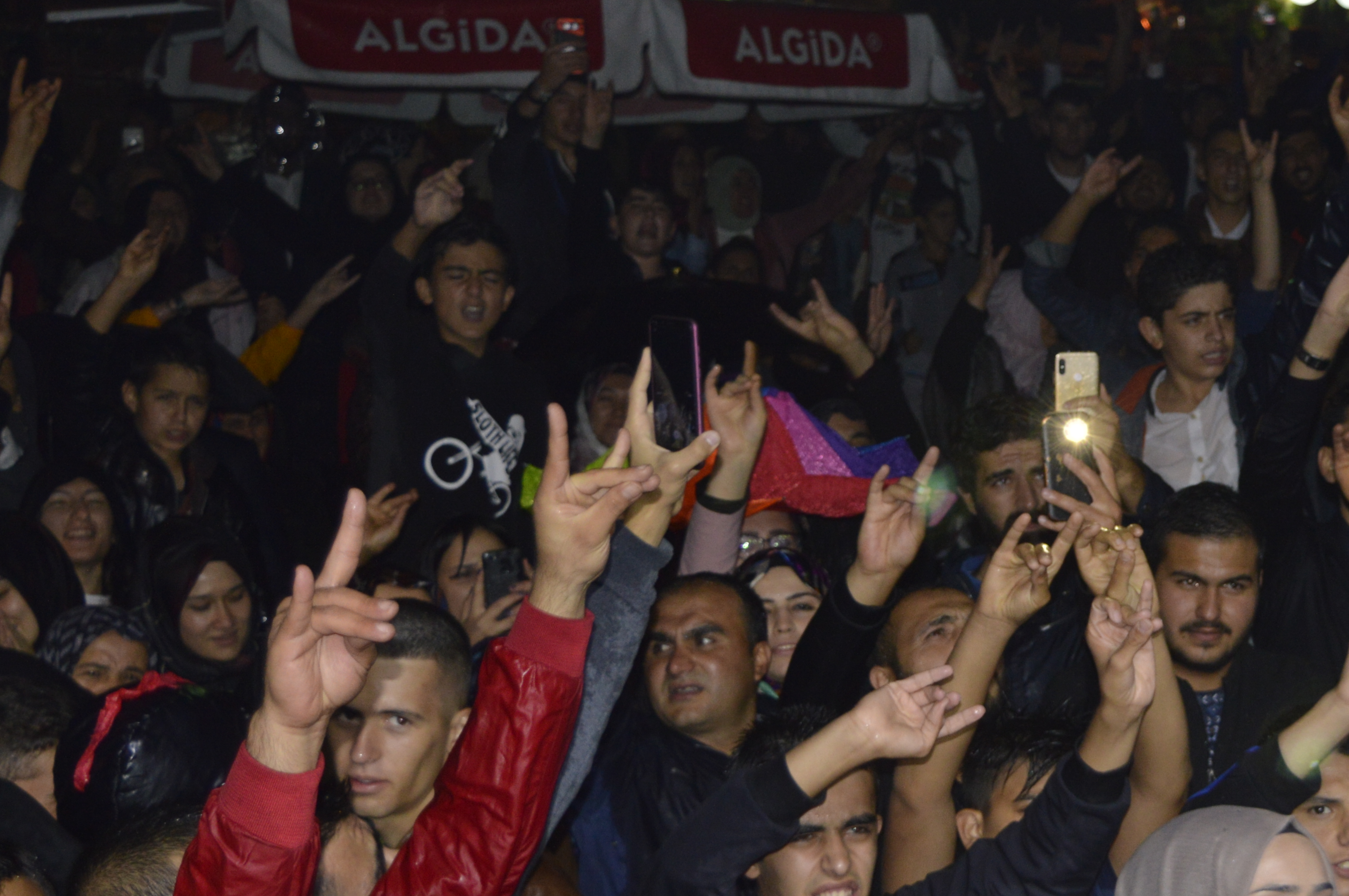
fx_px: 3143
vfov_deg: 16.2
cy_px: 607
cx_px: 1211
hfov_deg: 23.6
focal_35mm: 84
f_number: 4.2
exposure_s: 1/60
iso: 500
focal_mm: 29
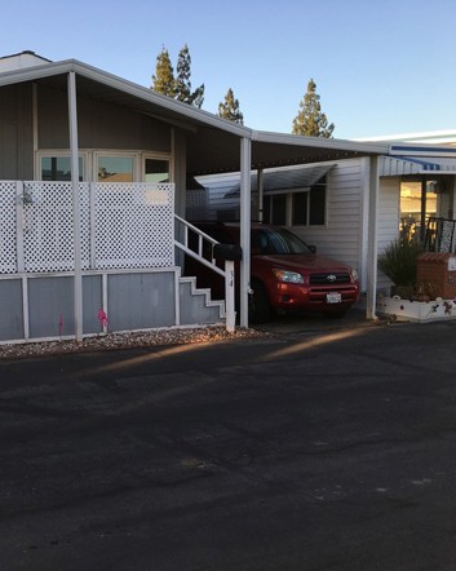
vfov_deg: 44.8
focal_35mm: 41
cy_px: 302
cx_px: 63
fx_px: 692
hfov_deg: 34.8
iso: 25
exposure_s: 1/313
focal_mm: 4.15
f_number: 2.2
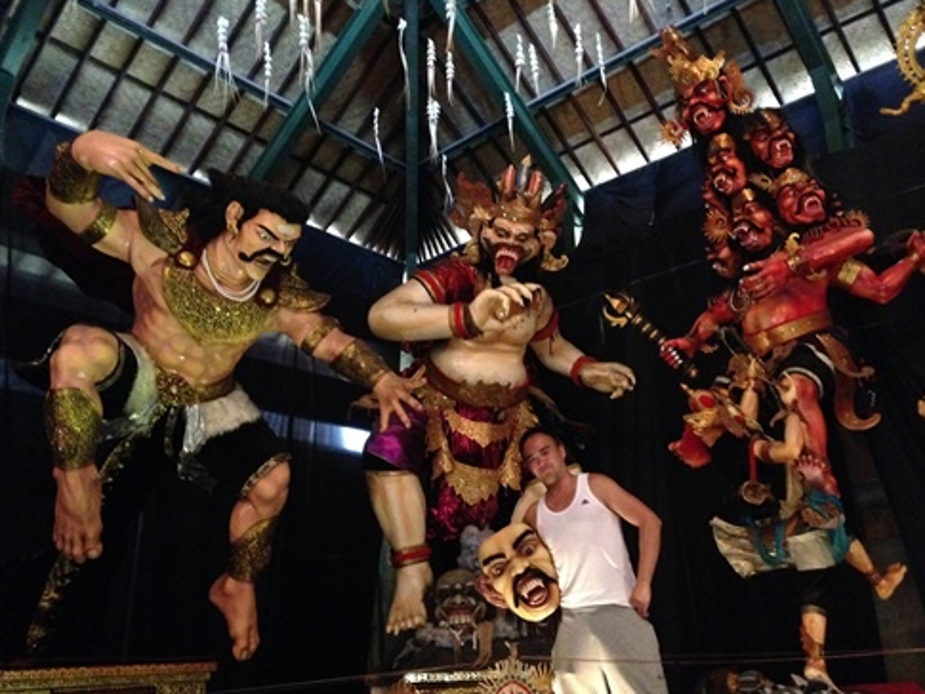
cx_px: 458
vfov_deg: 41.8
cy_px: 350
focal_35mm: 34
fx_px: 909
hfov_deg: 53.9
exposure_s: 1/15
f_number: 2.4
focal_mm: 4.12
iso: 800
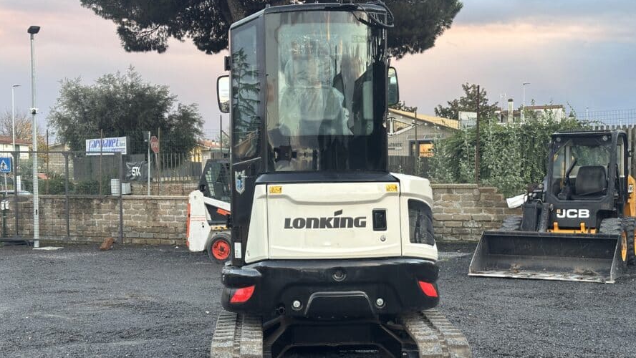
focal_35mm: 53
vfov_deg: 22.6
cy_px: 204
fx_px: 894
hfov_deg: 39.2
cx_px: 321
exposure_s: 1/87
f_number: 1.78
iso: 80
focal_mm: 6.86
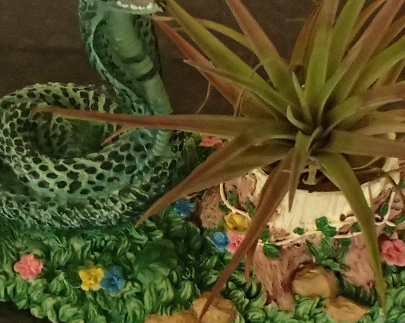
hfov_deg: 38.6
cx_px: 249
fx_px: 575
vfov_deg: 31.4
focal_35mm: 48
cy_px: 136
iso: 800
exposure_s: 1/10
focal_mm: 5
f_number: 3.9
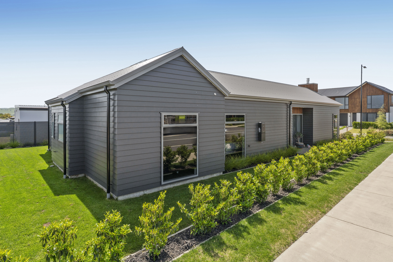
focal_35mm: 20
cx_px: 196
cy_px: 131
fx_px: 218
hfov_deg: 84.0
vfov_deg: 61.9
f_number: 9
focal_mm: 20
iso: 640
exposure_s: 1/1250
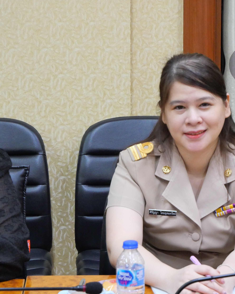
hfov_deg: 10.6
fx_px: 1261
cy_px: 147
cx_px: 188
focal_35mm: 145
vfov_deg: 13.3
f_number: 5.6
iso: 3200
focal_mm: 50
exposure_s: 1/30
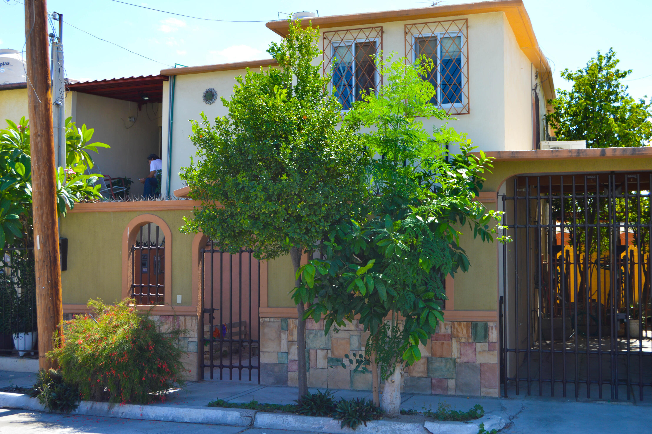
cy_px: 217
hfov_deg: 43.6
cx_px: 326
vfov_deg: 29.8
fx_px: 814
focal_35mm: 45
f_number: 7.1
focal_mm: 30
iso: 100
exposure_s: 1/200
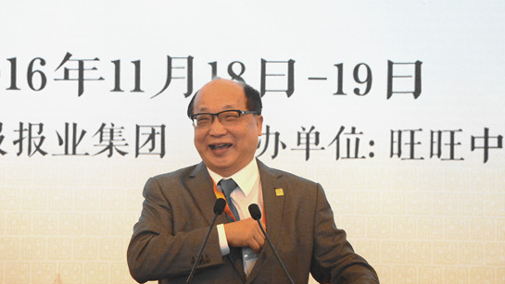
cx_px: 230
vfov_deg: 6.7
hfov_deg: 11.9
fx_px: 2432
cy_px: 166
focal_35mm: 182
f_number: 5.6
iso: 1250
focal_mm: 105
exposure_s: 1/200
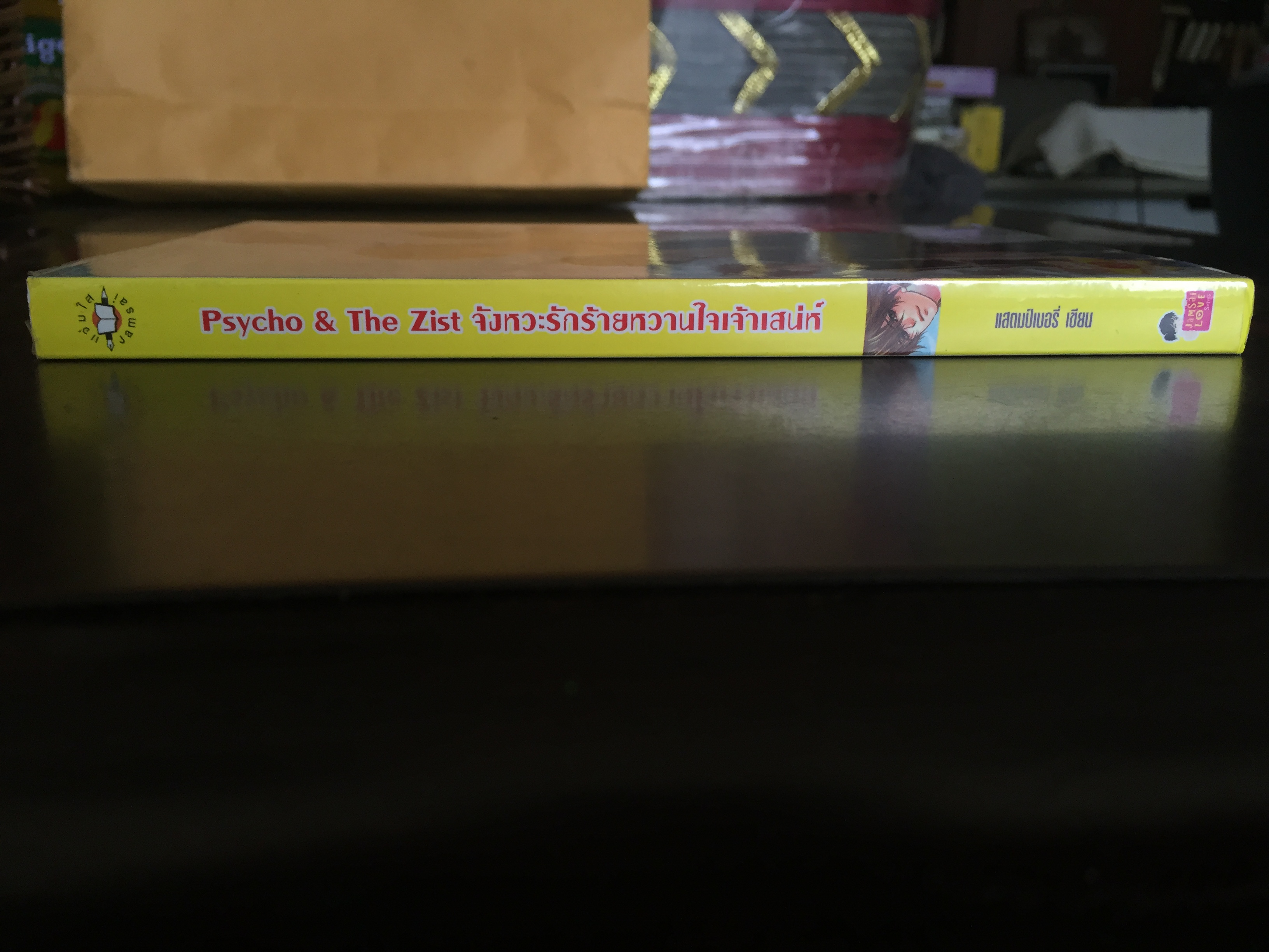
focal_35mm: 29
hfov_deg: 61.7
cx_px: 634
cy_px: 476
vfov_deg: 48.2
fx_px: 1063
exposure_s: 1/33
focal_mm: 4.15
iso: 50
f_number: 2.2
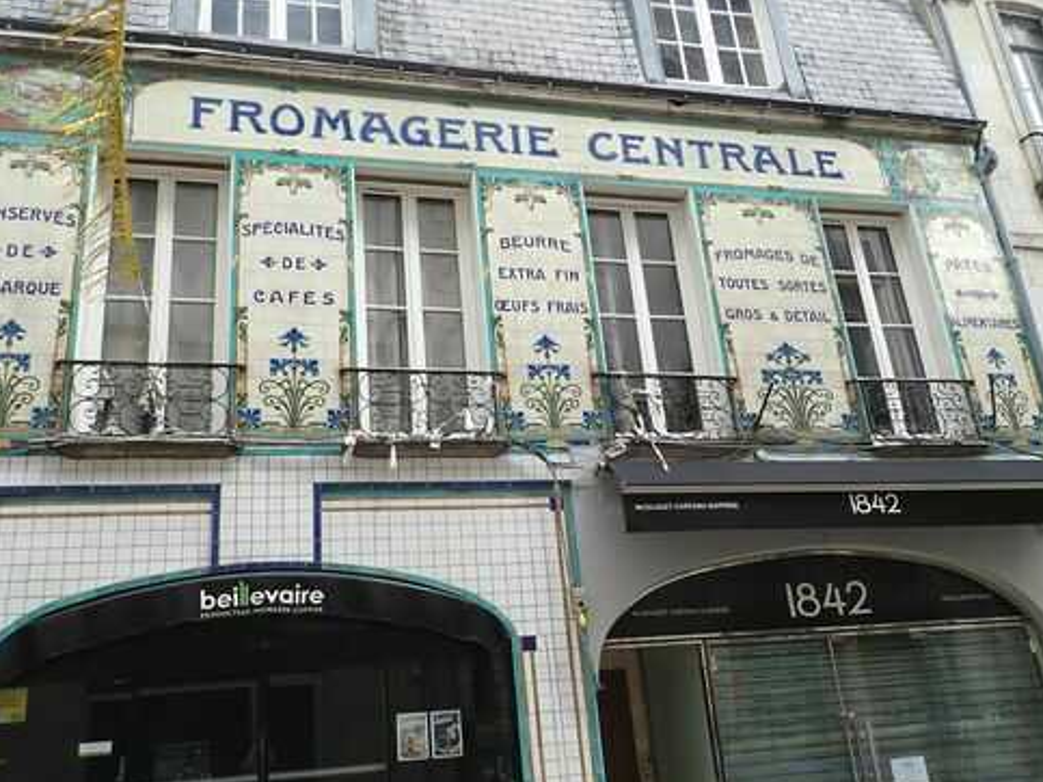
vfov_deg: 48.2
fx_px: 874
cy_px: 397
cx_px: 495
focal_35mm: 29
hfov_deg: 61.6
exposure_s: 1/500
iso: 100
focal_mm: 4.5
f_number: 2.8
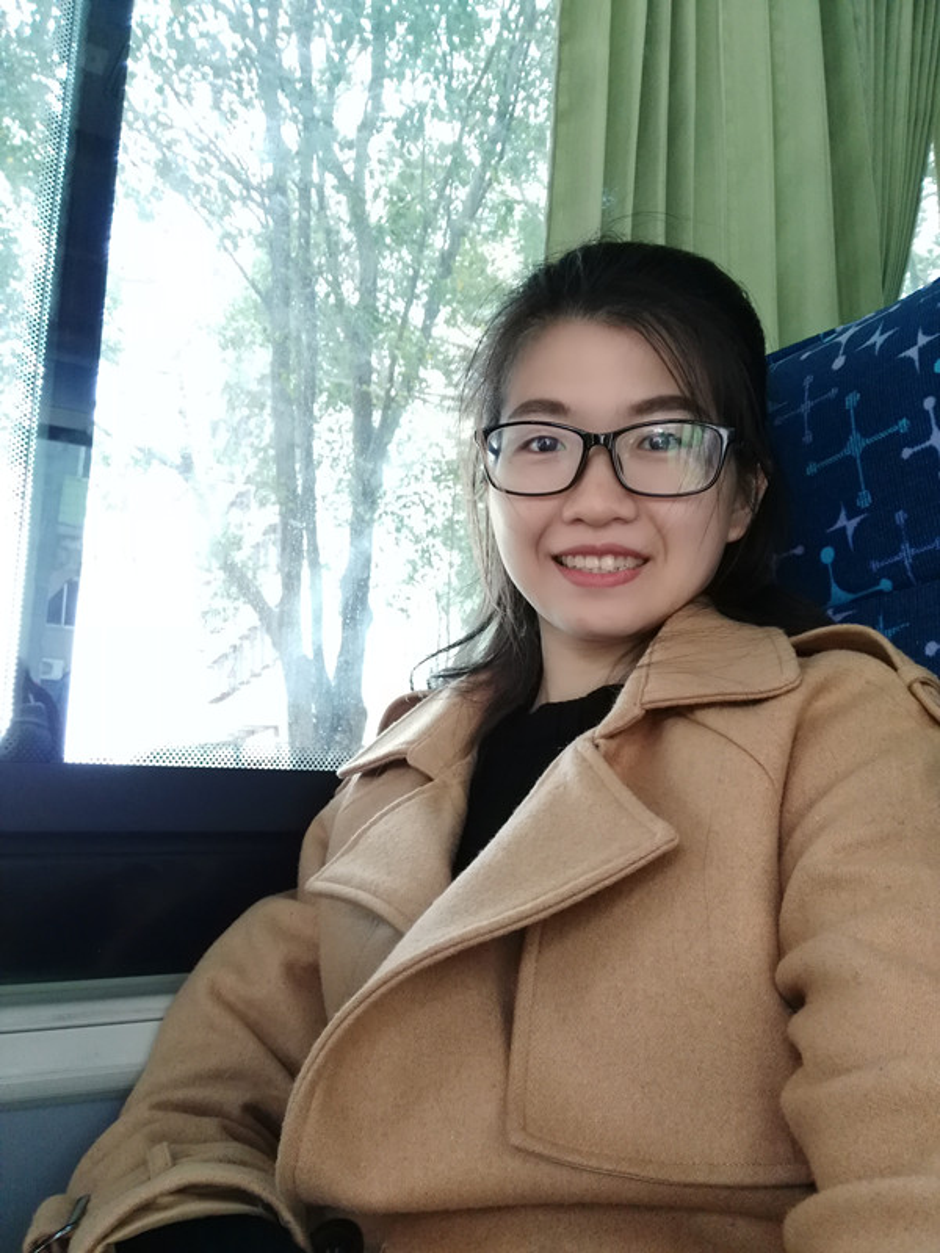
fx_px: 1014
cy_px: 626
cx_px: 470
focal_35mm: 28
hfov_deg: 49.7
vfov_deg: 63.4
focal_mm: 2.96
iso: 219
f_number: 2
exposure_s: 1/33
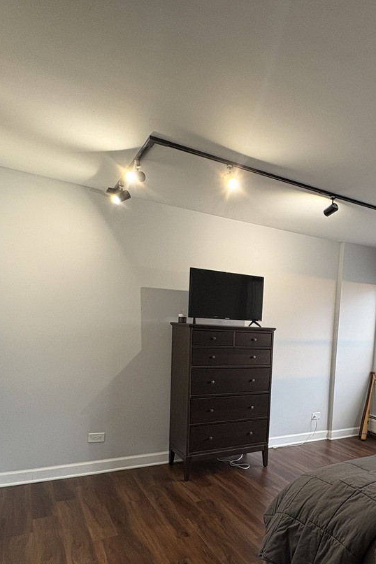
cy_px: 360
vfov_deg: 68.1
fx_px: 407
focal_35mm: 26
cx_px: 317
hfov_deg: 46.2
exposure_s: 1/60
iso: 160
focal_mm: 2.22
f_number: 2.2
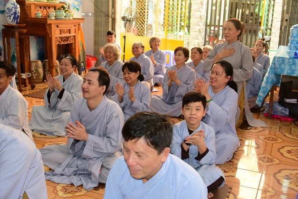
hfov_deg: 48.4
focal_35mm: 40
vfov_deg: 33.4
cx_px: 149
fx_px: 331
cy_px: 100
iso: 400
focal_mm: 40
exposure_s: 1/60
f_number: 5
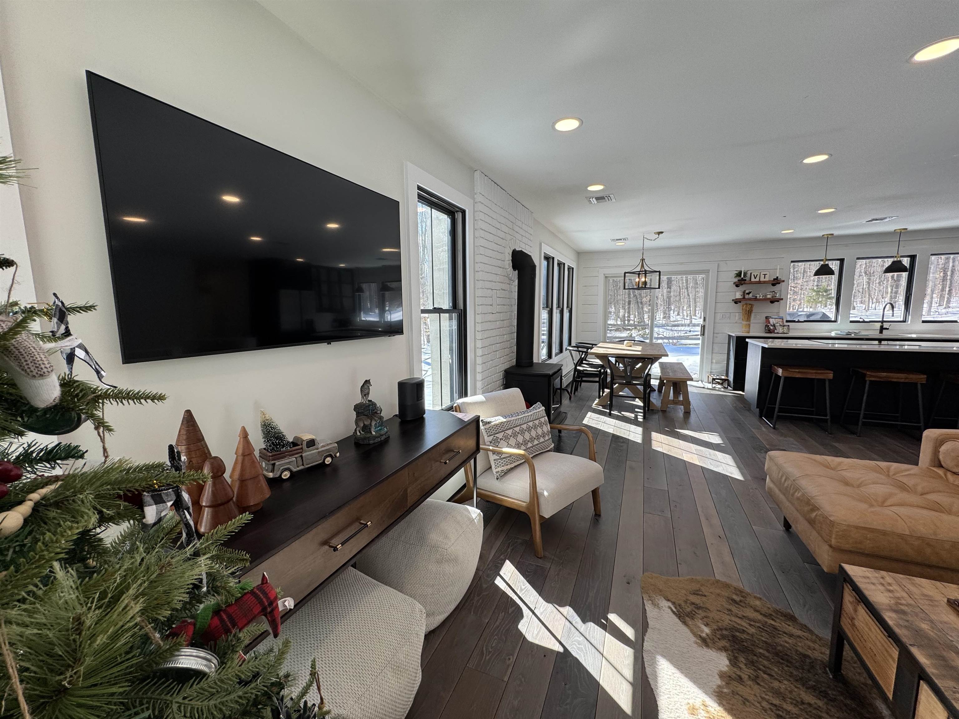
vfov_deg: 85.7
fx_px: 388
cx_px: 480
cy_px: 360
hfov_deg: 102.1
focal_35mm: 14
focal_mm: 2.22
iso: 40
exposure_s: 1/186
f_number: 2.2
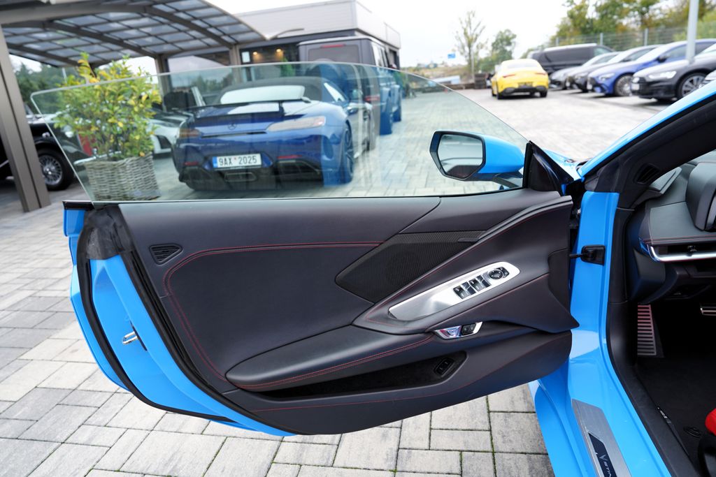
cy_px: 238
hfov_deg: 73.7
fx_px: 477
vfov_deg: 53.1
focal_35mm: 24
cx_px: 358
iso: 125
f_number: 4
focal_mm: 24
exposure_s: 1/60
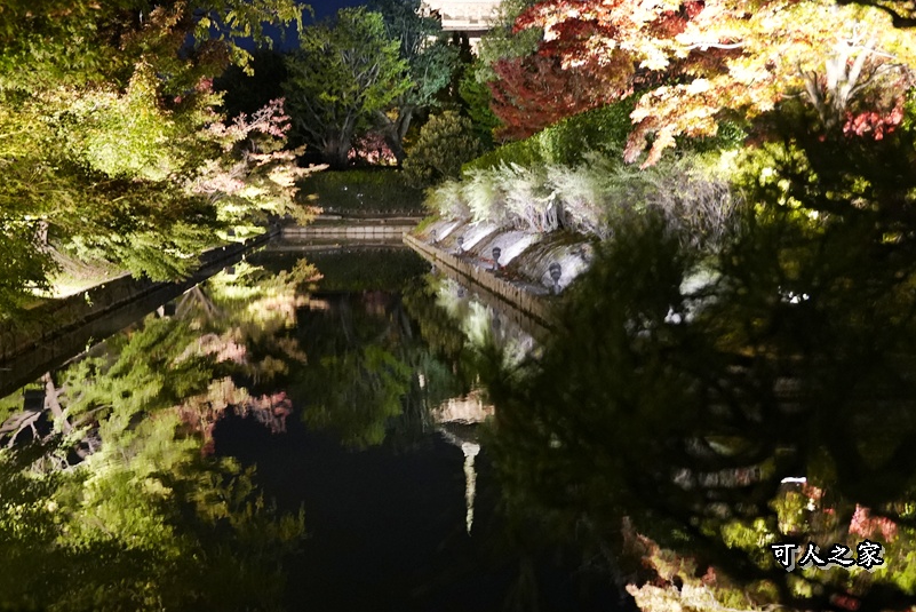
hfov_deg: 42.6
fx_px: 1171
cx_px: 403
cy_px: 224
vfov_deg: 29.2
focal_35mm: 46
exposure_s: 1/25
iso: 3200
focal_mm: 24
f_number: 2.8
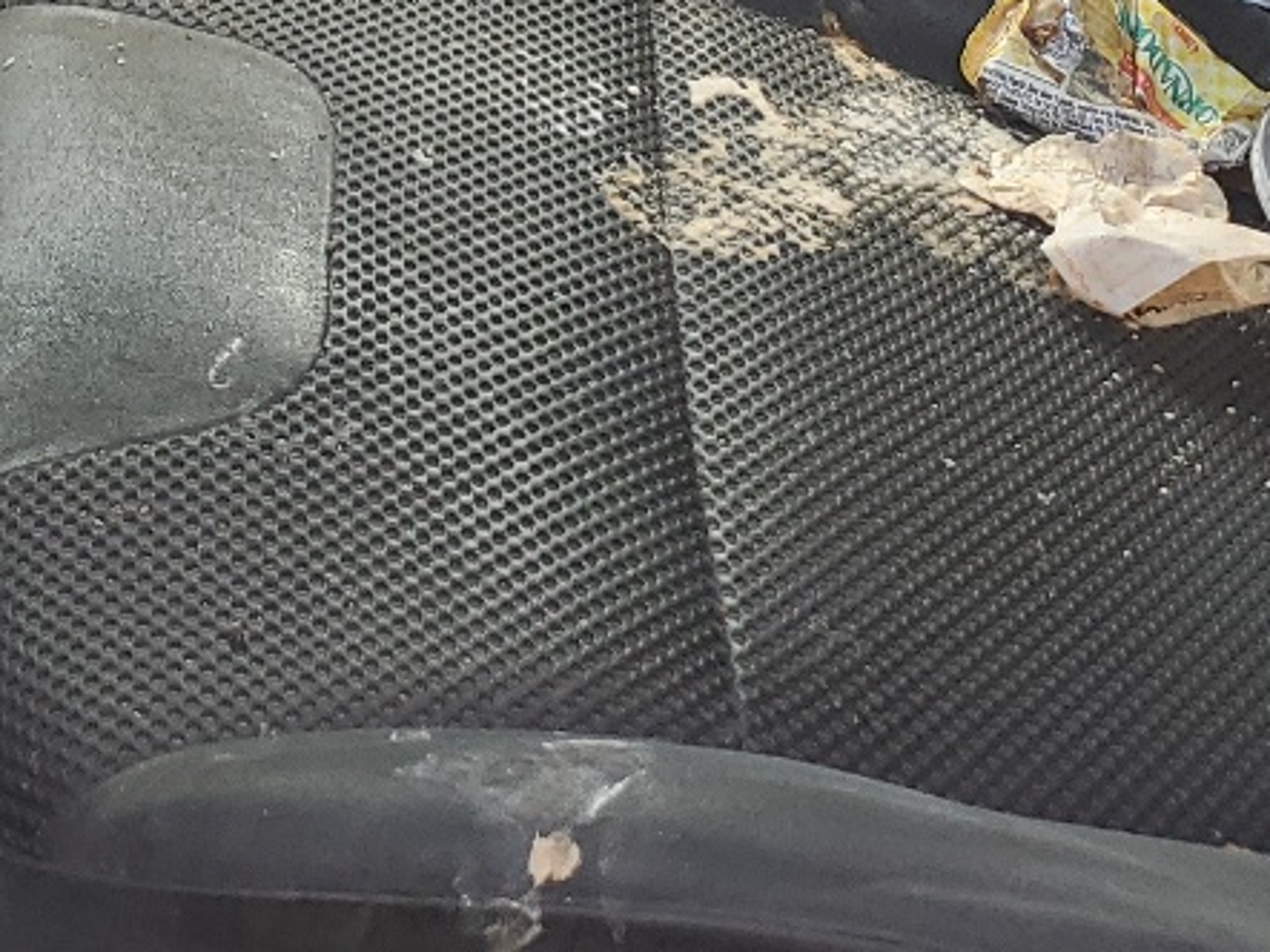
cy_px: -674
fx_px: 3448
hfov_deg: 20.5
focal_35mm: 94
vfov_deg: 14.2
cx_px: 169
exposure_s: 1/263
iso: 50
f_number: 1.5
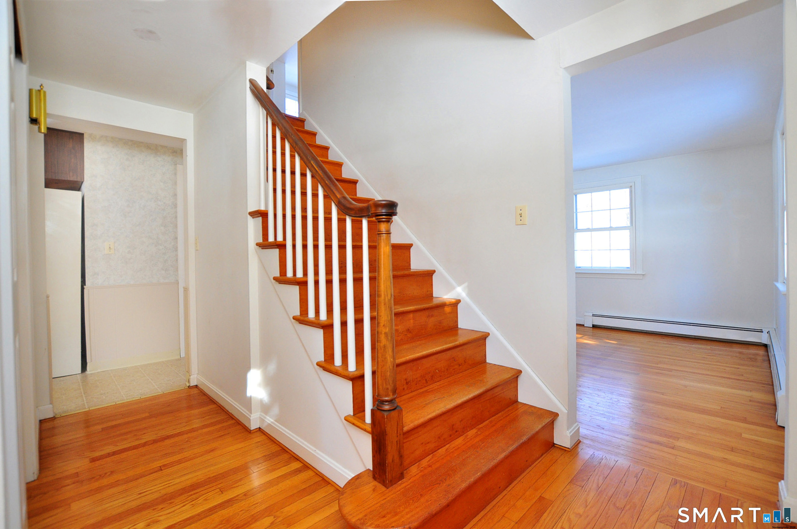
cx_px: 398
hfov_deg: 100.5
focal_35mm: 15
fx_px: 332
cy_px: 264
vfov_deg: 77.2
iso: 640
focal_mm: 10
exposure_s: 1/80
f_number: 4.5
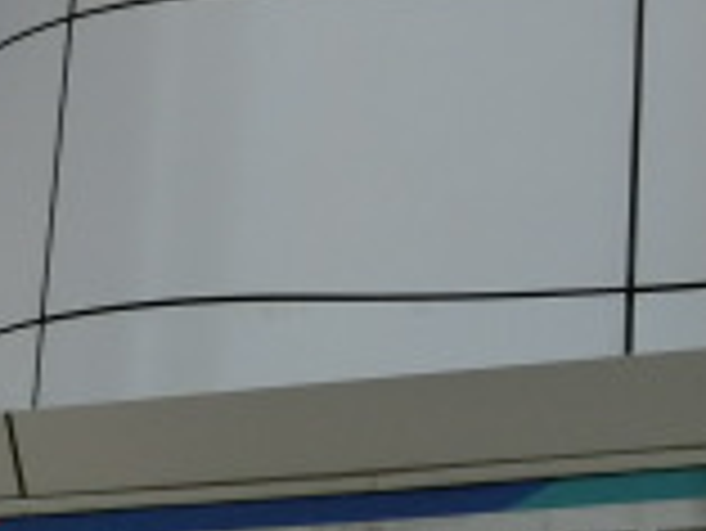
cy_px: 94
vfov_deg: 8.1
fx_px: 3735
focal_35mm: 183
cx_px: 450
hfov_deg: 10.8
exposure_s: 1/640
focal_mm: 8
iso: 80
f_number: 4.4
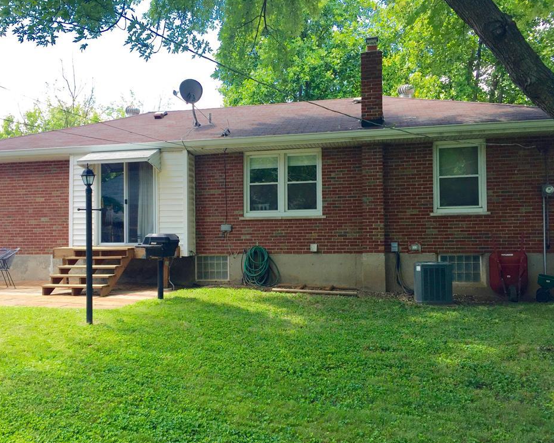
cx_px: 252
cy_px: 224
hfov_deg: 57.1
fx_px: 508
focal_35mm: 31
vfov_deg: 47.1
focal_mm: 4.15
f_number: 2.2
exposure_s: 1/434
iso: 32
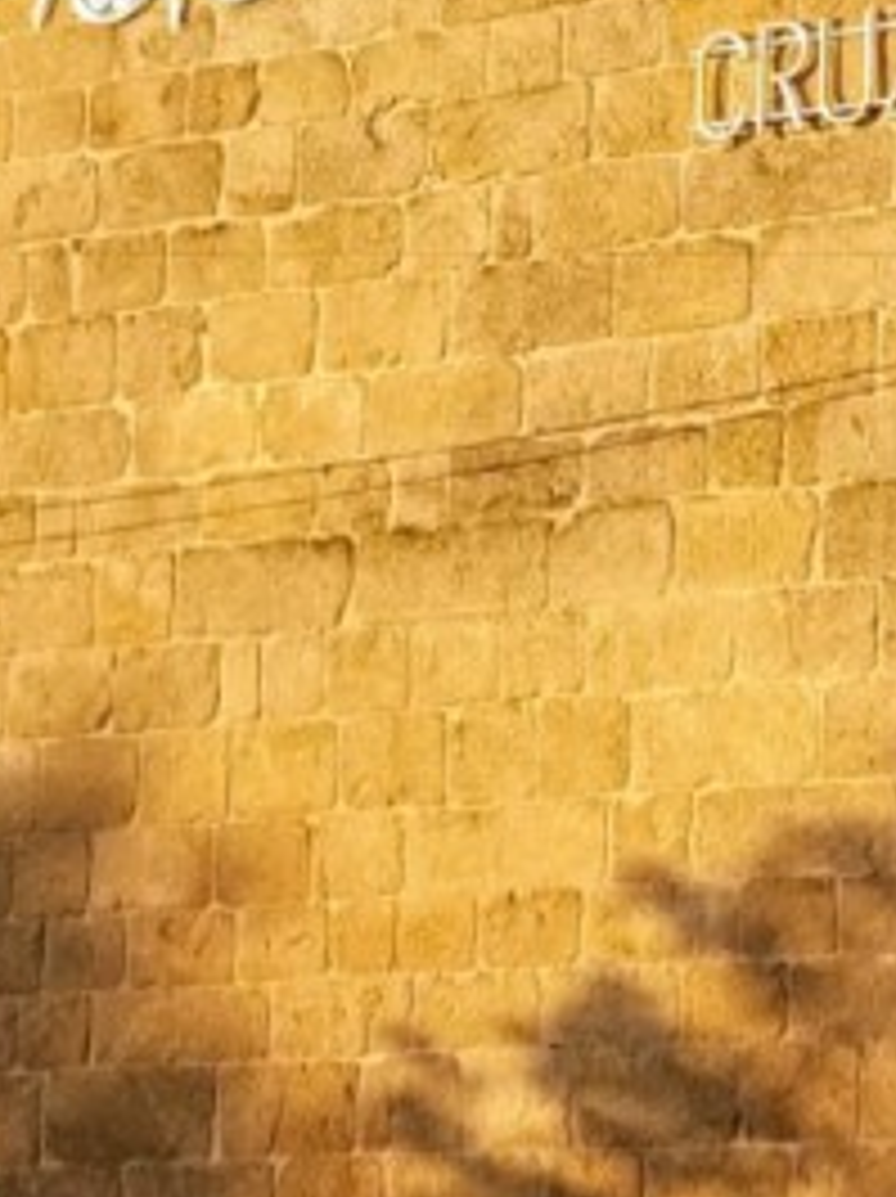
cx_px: 1000
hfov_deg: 10.4
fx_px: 4874
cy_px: -22
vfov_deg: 13.8
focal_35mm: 141
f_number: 1.7
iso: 50
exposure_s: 1/522
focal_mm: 4.3
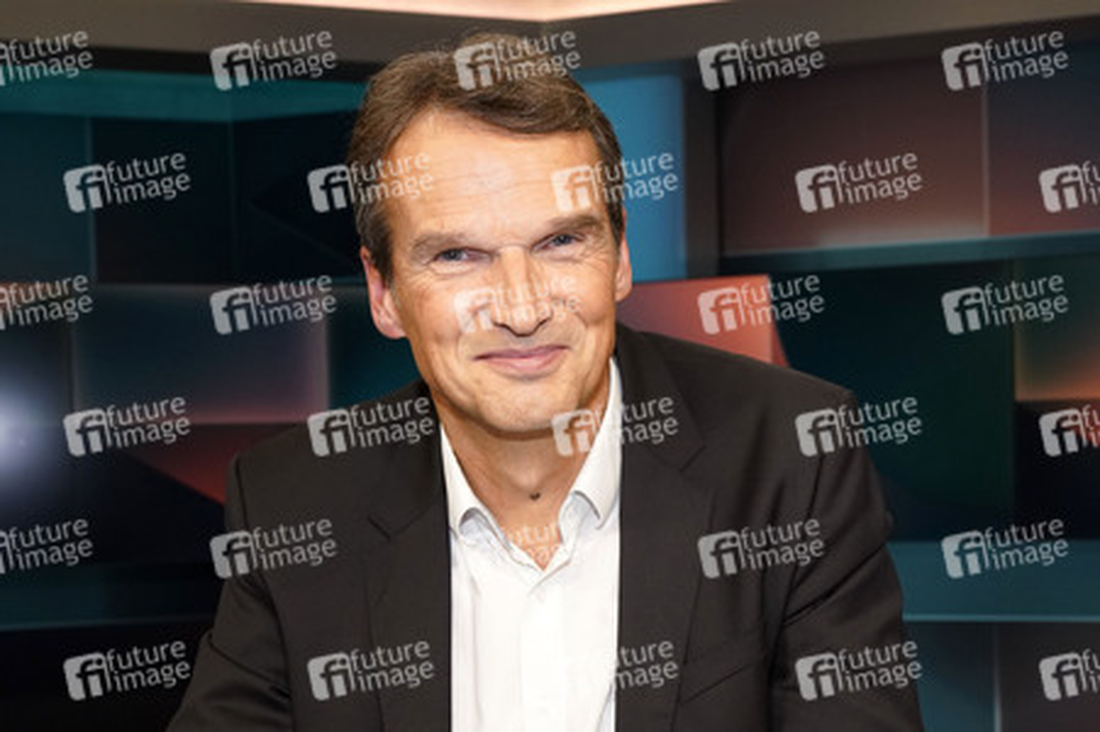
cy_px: 366
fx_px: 977
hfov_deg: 58.8
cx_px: 550
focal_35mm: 32
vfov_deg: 41.1
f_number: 5.6
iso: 2000
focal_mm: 32
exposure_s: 1/125
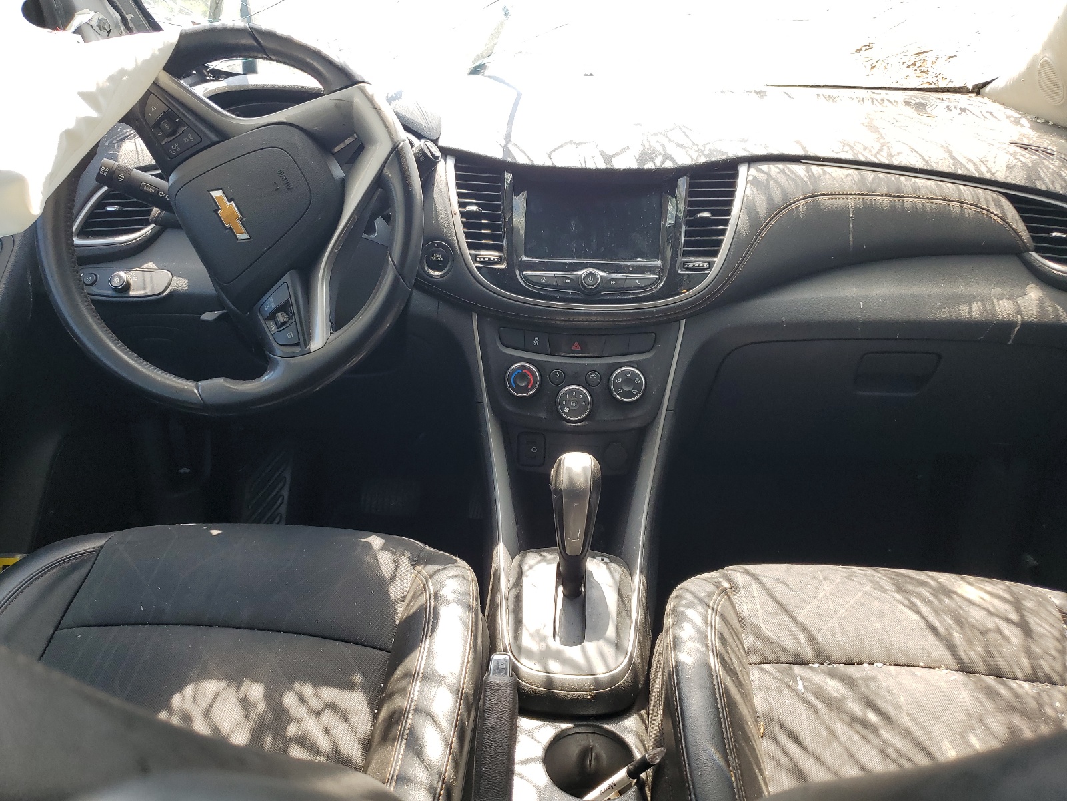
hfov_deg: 67.3
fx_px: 801
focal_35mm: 26
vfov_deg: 53.1
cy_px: 400
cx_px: 534
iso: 50
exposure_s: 1/312
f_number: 1.5
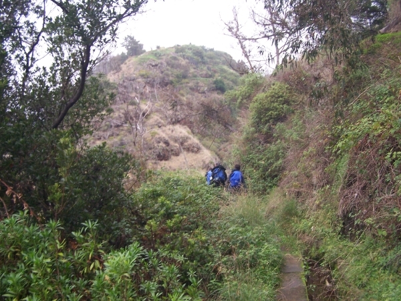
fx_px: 463
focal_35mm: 40
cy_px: 150
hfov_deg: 46.8
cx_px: 200
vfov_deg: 36.0
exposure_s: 1/20
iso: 140
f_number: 2.8
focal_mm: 6.7
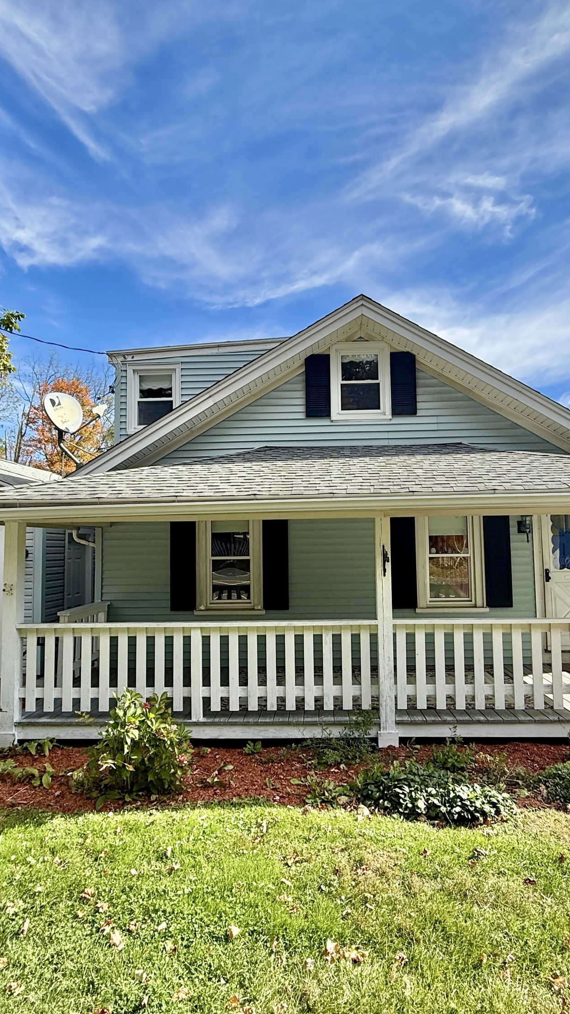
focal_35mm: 21
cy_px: 512
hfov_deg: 53.5
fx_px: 564
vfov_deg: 83.8
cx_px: 311
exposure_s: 1/841
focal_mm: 2.22
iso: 64
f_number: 2.2
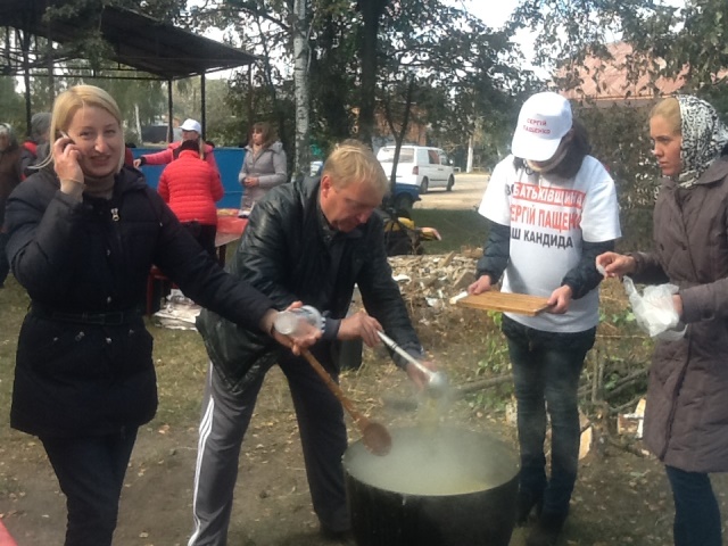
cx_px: 364
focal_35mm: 44
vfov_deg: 32.9
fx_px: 925
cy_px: 273
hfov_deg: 42.9
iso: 40
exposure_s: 1/192
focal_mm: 2.03
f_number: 2.4
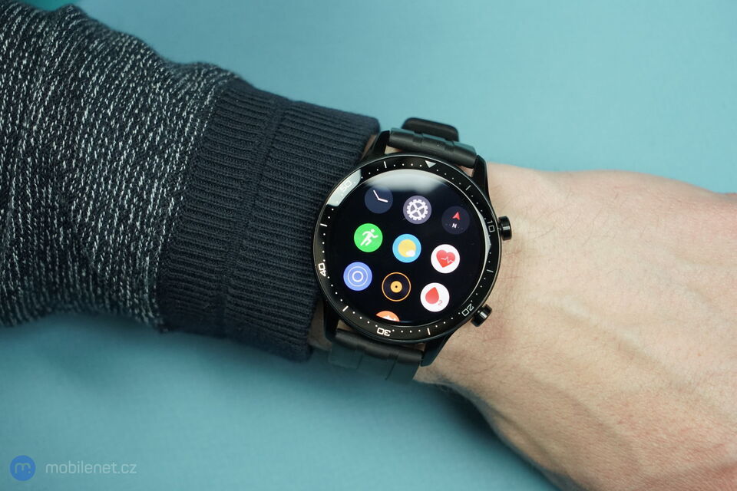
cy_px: 246
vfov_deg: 21.2
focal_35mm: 64
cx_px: 368
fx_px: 1310
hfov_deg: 31.4
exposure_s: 1/200
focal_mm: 64
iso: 3200
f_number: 8
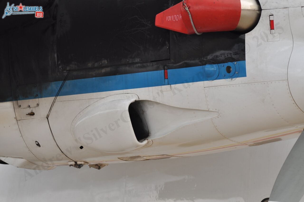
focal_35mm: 232
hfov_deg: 8.9
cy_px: 101
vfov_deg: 5.9
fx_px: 1961
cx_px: 152
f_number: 8
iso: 200
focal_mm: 155
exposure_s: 1/160
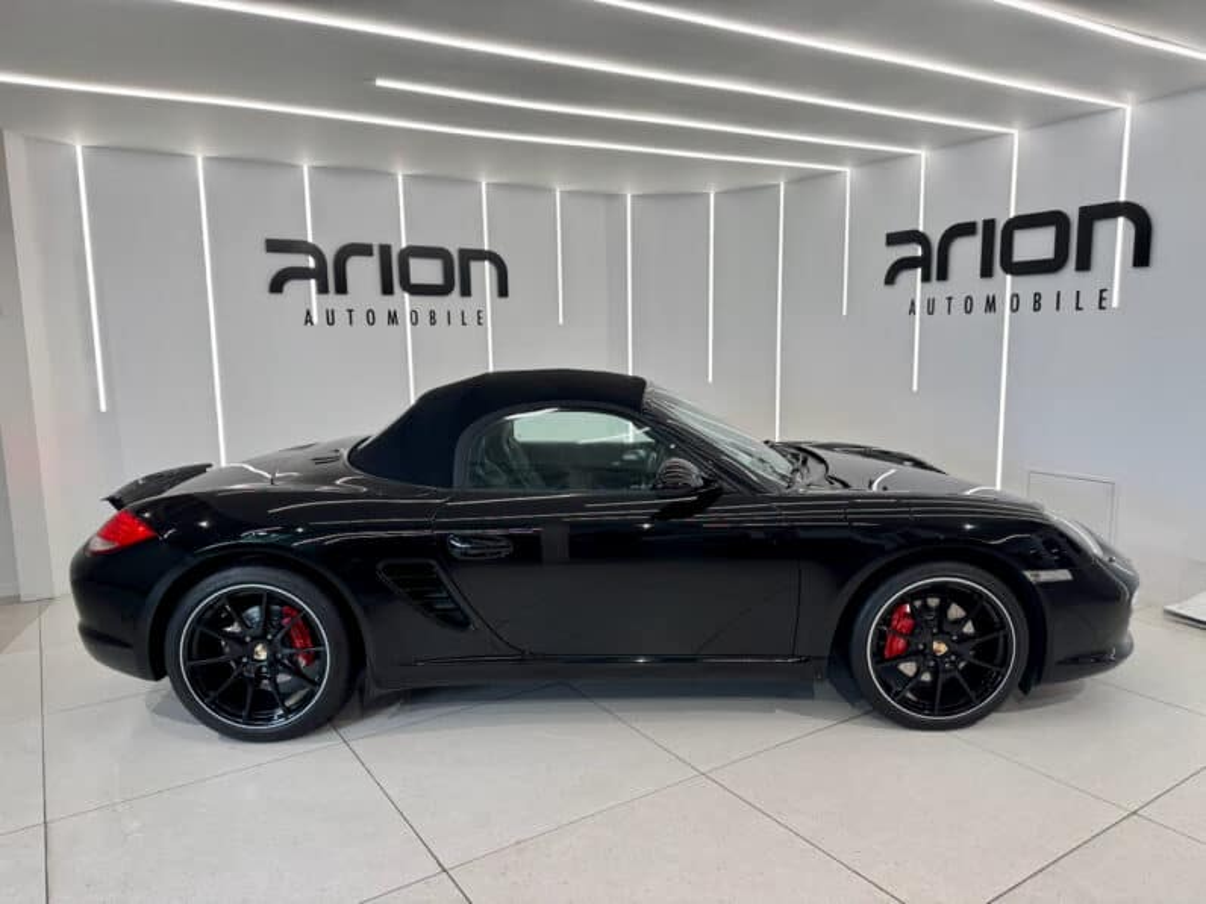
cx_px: 603
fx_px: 836
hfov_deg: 71.6
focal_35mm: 24
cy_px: 452
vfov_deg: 56.8
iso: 80
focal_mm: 6.76
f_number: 1.78
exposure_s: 1/100
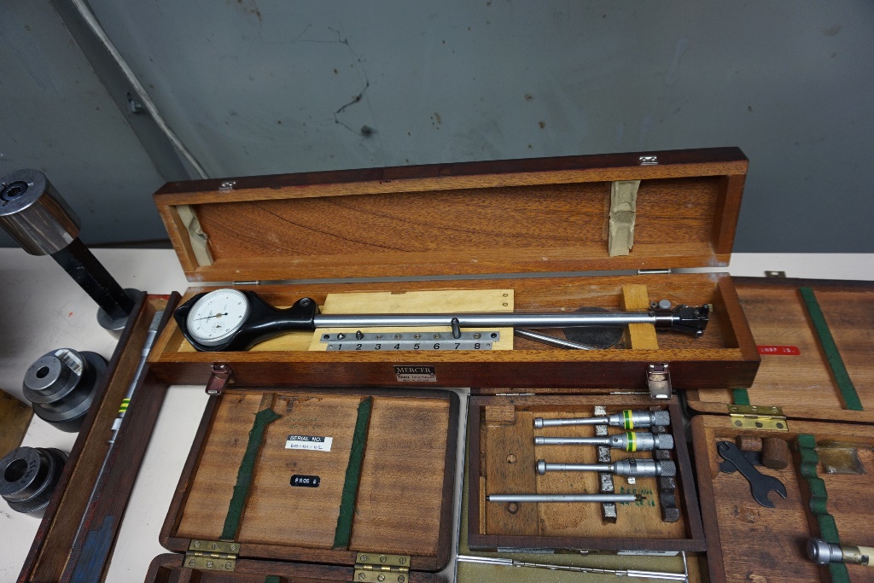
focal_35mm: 24
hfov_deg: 73.7
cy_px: 292
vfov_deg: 53.1
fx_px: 583
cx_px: 437
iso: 400
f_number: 4
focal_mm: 16
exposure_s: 1/60
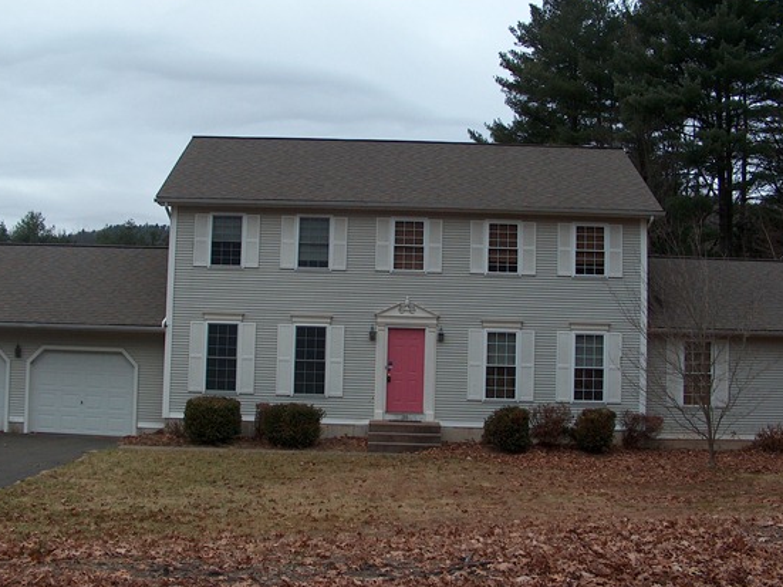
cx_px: 368
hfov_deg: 43.8
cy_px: 303
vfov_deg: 33.6
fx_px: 972
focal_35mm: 43
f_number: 4.8
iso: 100
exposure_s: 1/351
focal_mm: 7.6
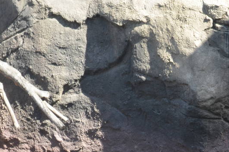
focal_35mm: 218
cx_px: 235
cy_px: 199
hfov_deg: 9.4
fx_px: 1384
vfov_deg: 6.2
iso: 200
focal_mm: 48
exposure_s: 1/160
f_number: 6.3
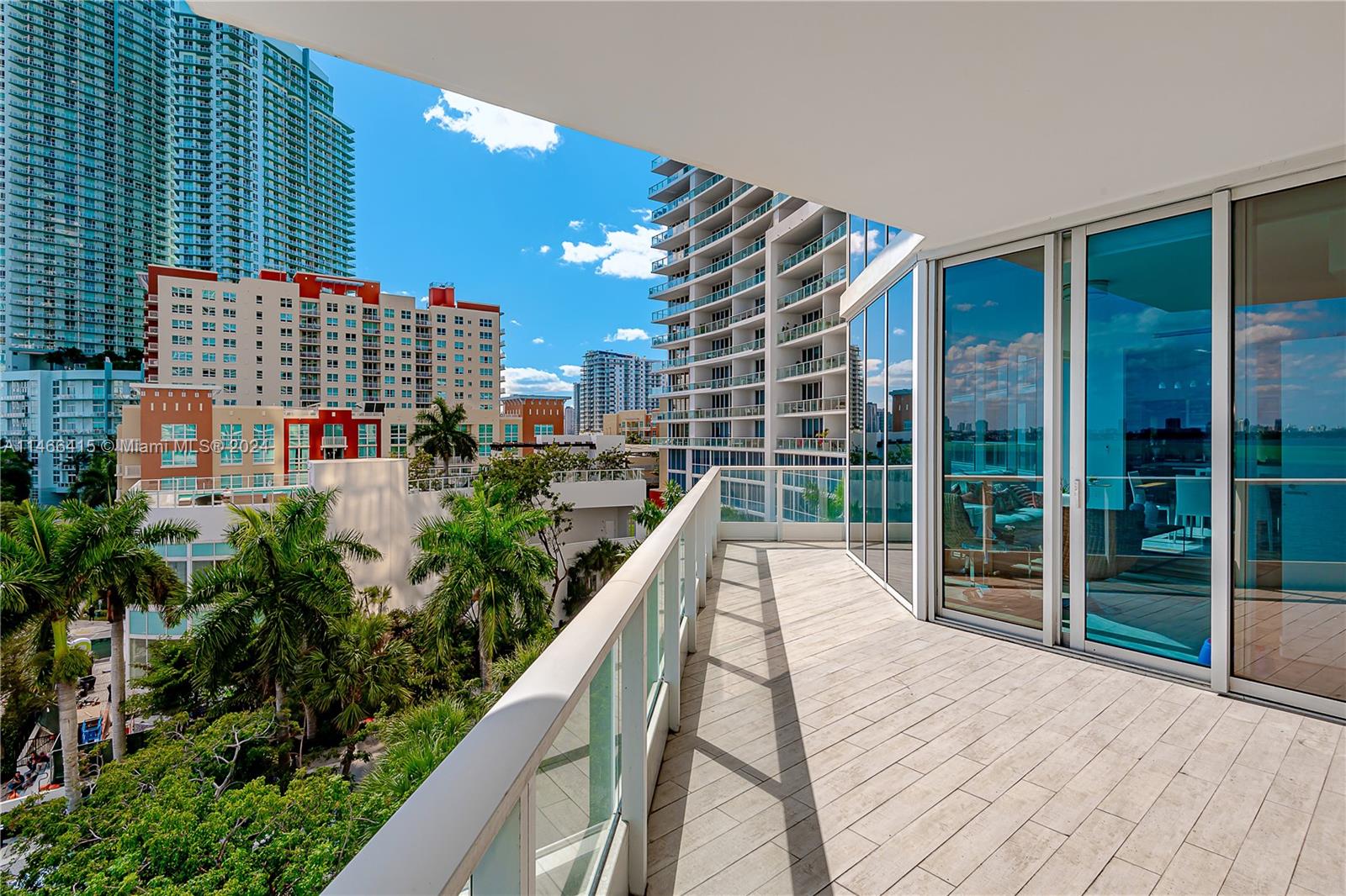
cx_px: 673
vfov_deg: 70.4
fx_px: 635
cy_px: 448
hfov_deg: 93.3
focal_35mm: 17
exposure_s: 1/200
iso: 200
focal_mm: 17
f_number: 9
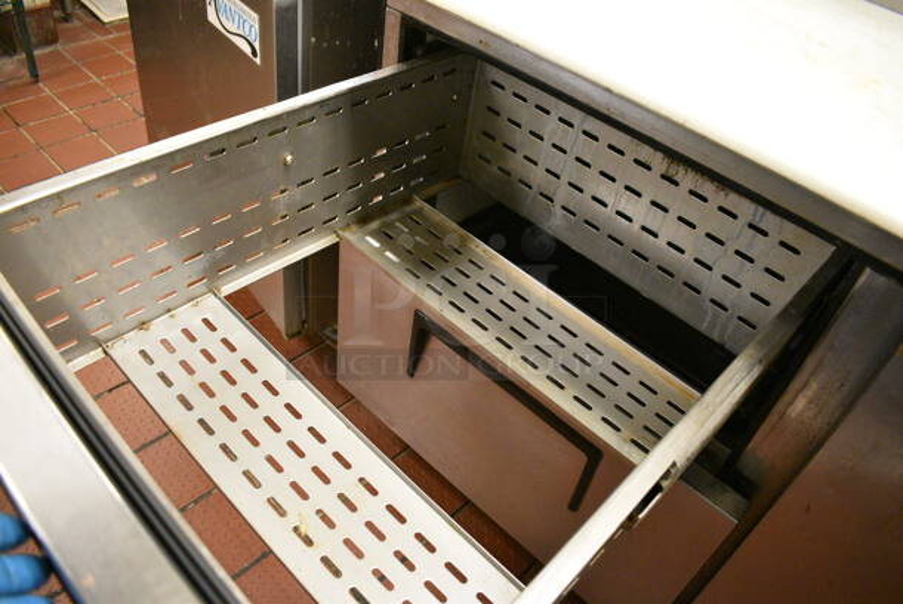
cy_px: 302
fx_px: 678
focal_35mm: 27
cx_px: 452
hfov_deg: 67.3
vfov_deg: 48.0
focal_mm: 18
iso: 4500
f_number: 3.5
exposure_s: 1/125
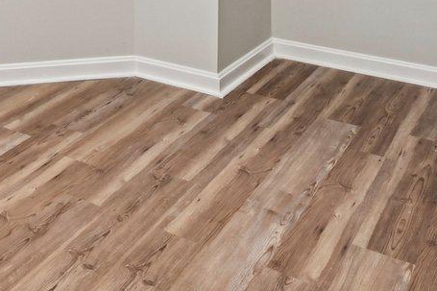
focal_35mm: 63
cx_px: -68
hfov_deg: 28.4
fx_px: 764
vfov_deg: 18.1
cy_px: -200
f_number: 8
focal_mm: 14
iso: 400
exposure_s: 1/8
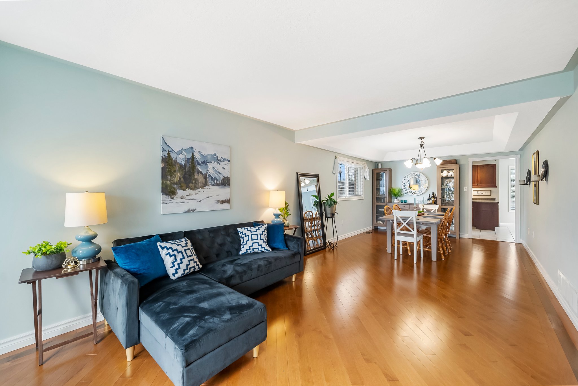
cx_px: 289
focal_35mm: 13
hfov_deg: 108.3
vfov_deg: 85.5
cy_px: 193
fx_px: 209
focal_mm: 13
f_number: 5
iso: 1600
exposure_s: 1/15
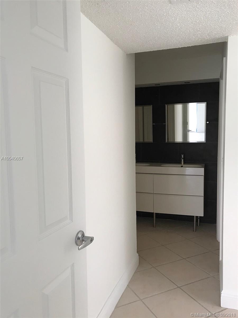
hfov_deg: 49.7
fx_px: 257
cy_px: 159
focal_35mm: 28
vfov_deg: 63.4
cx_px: 119
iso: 25
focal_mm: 3.99
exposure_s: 1/40
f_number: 1.8
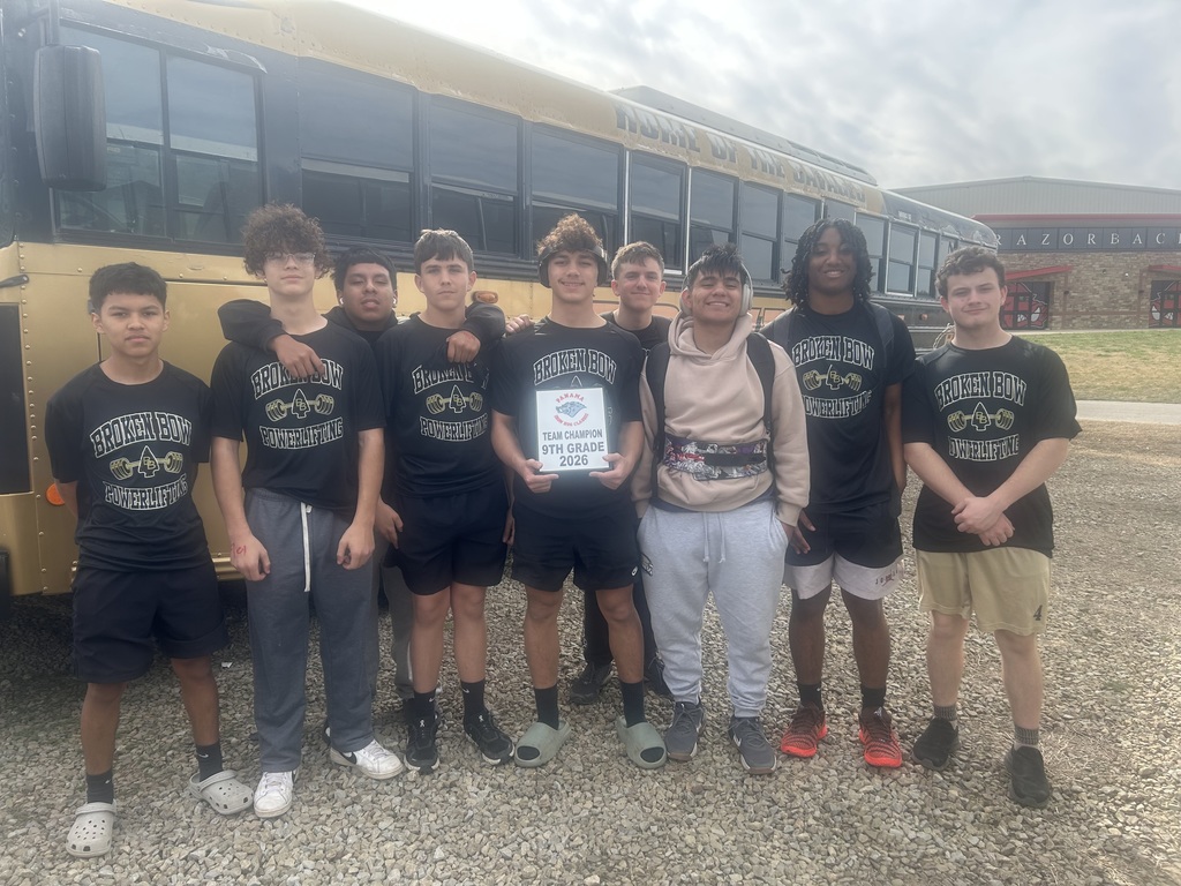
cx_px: 590
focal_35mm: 26
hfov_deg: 67.3
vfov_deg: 53.1
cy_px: 443
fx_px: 887
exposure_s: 1/1252
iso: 50
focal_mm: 5.7
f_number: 1.5
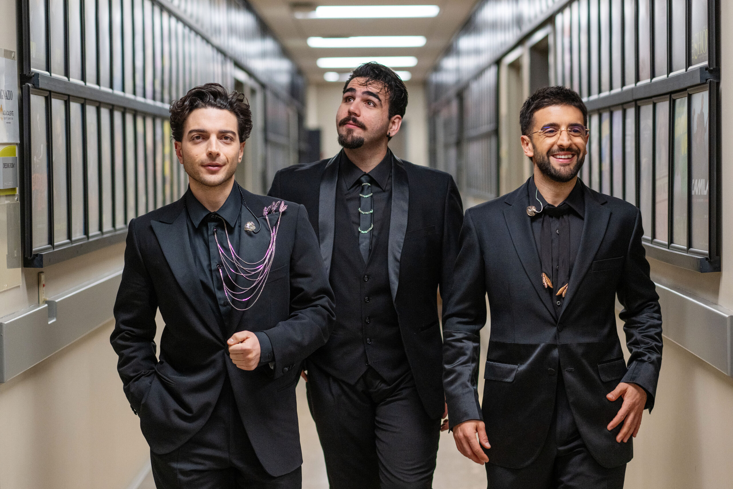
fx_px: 1731
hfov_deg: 23.9
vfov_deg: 16.1
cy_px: 244
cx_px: 366
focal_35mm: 85
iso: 1600
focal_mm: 85
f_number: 2.8
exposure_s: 1/200
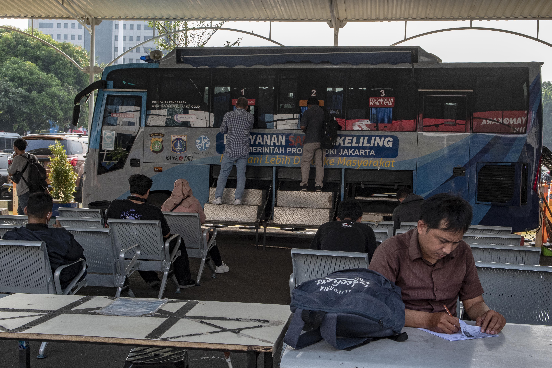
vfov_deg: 31.9
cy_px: 184
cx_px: 276
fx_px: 644
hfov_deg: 46.4
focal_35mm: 42
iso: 640
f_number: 9
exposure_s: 1/200
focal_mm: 28
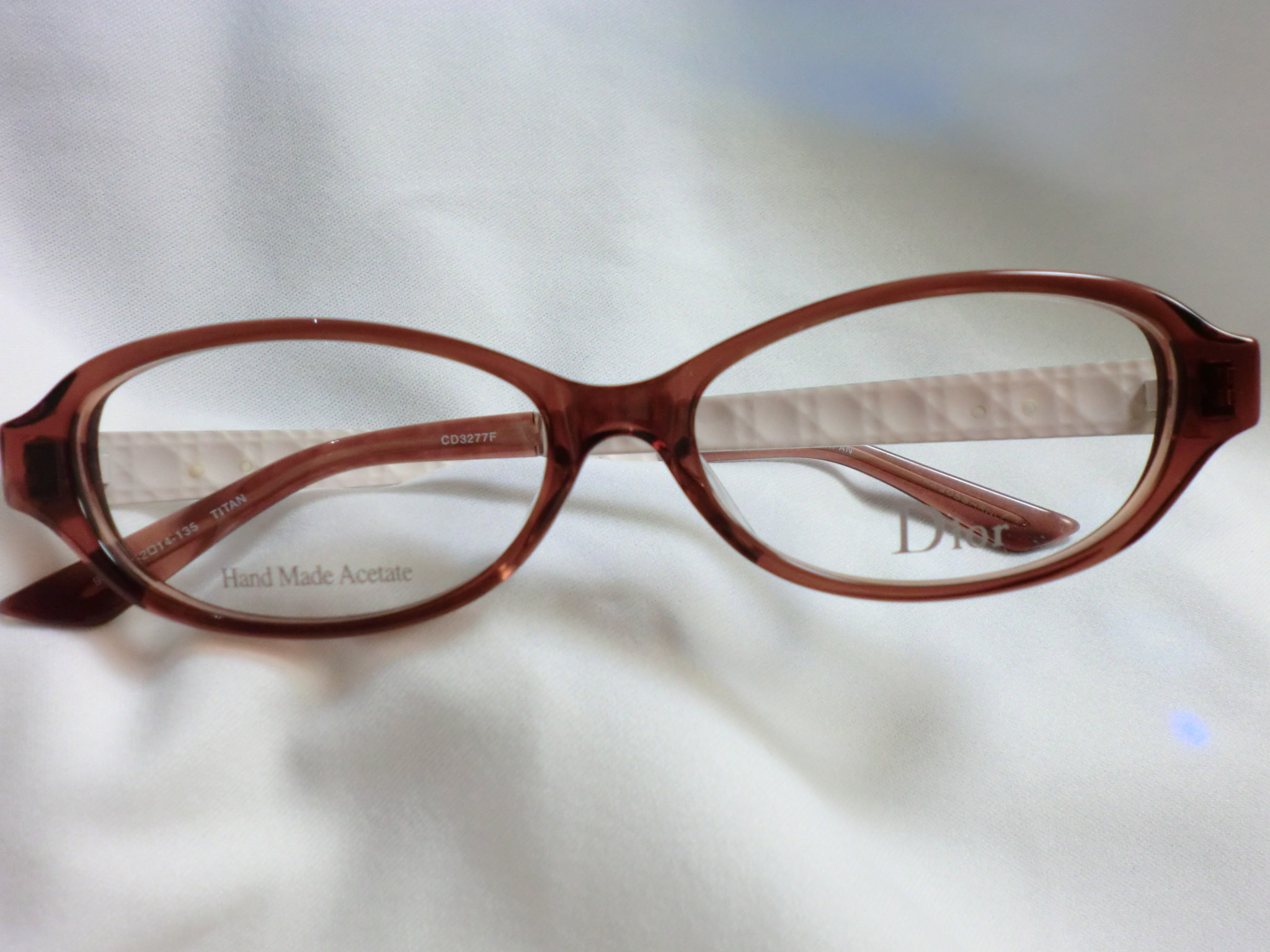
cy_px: 476
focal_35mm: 32
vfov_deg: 44.2
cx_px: 635
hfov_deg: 56.8
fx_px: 1174
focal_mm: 5.8
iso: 200
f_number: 3.5
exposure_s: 1/60
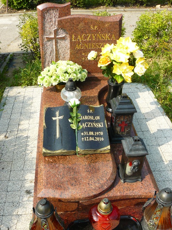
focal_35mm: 36
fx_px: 239
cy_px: 115
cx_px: 86
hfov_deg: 39.7
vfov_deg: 51.4
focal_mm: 6
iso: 100
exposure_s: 1/200
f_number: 5
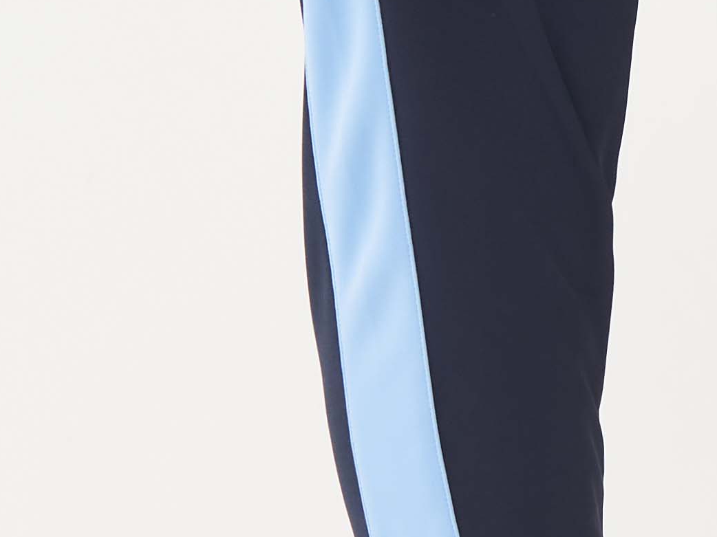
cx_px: 1080
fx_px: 3831
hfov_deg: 10.3
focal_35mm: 185
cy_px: 156
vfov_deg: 8.0
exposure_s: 1/200
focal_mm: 36
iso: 320
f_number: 8
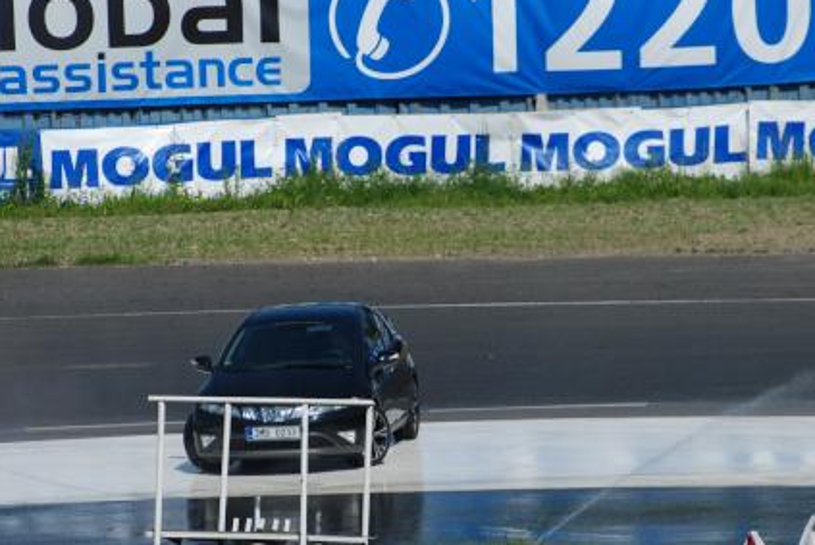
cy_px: 374
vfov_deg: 2.8
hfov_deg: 4.1
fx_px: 11308
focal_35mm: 499
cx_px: 414
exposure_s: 1/800
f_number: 5.6
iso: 100
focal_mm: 220
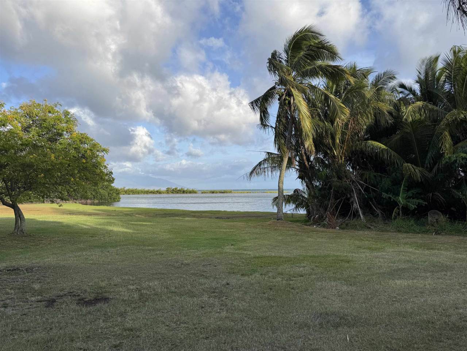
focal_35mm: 24
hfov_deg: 71.6
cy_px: 176
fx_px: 324
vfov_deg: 56.8
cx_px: 234
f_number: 1.78
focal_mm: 6.76
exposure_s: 1/2710
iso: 80
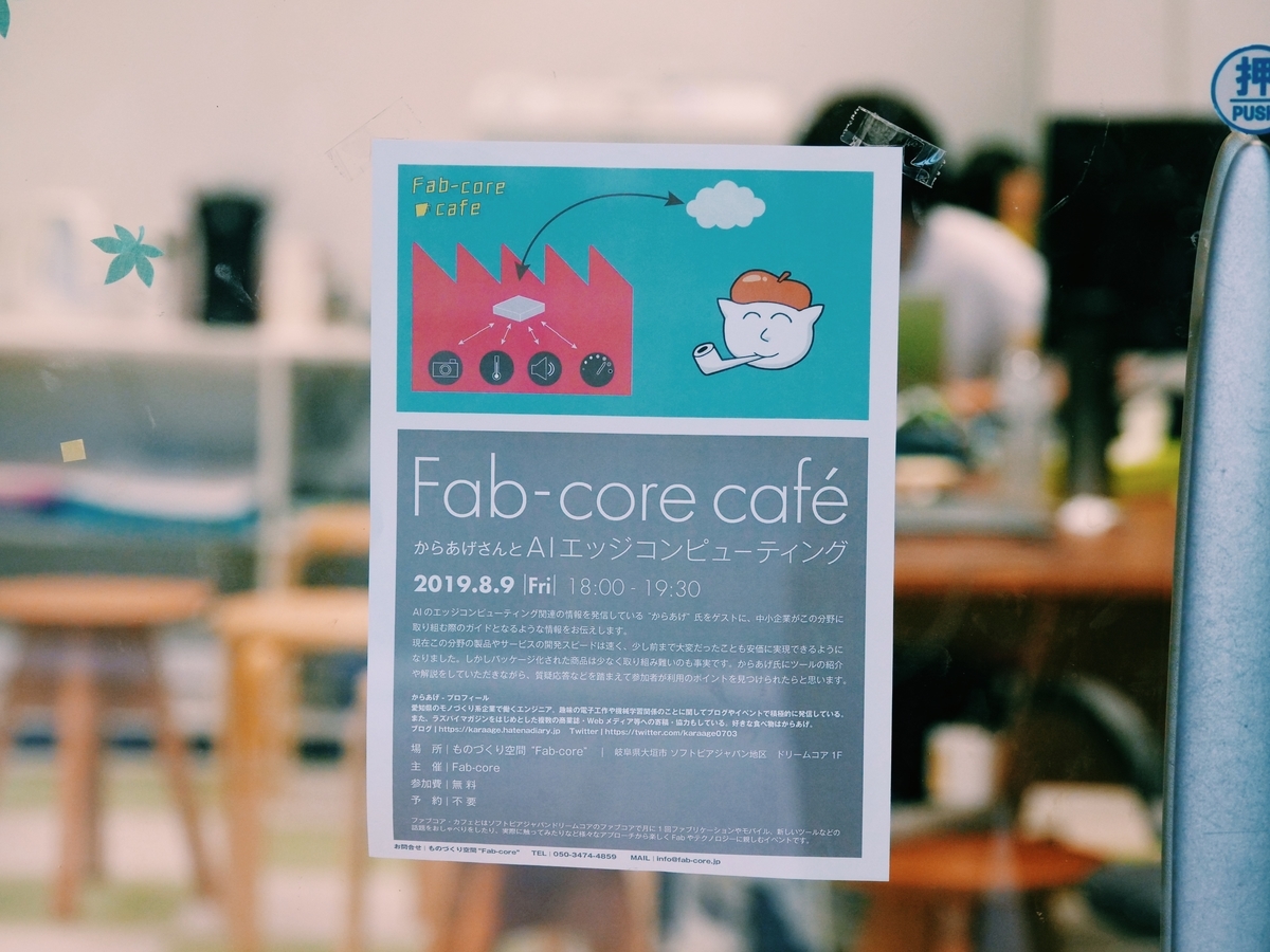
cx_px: 635
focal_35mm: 160
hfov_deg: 12.3
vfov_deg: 9.3
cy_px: 476
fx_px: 5870
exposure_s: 1/200
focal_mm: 80
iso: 2000
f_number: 4
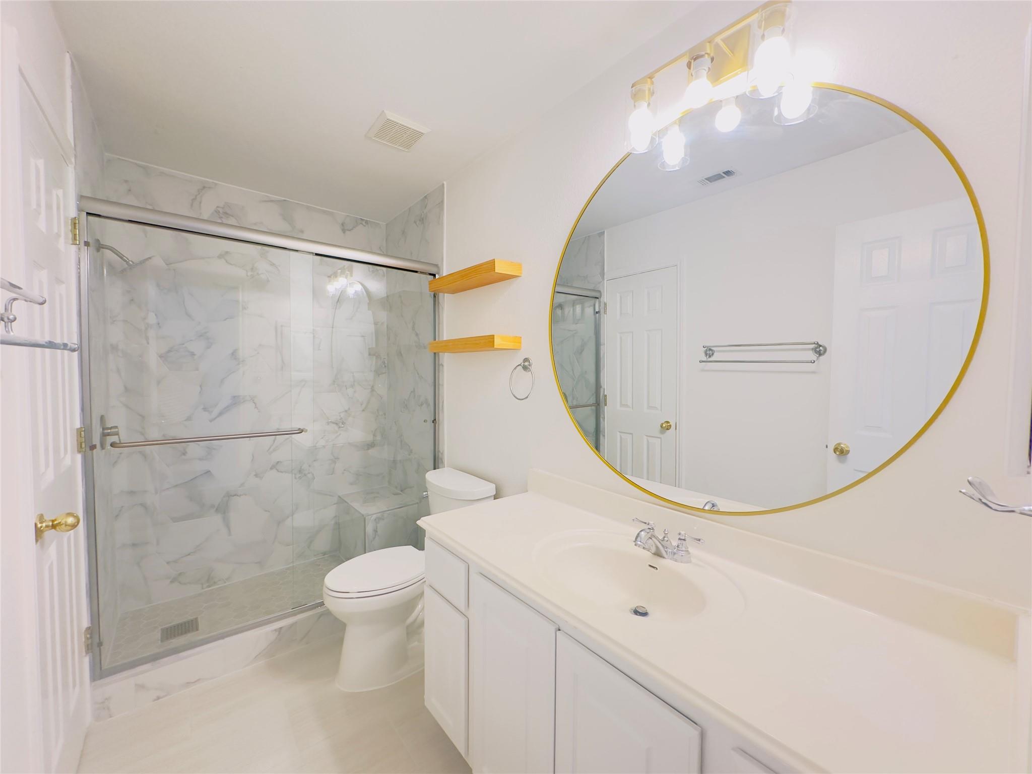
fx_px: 417
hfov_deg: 102.1
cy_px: 387
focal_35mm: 14
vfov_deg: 85.7
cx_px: 516
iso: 320
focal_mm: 2.22
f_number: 2.2
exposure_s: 1/60
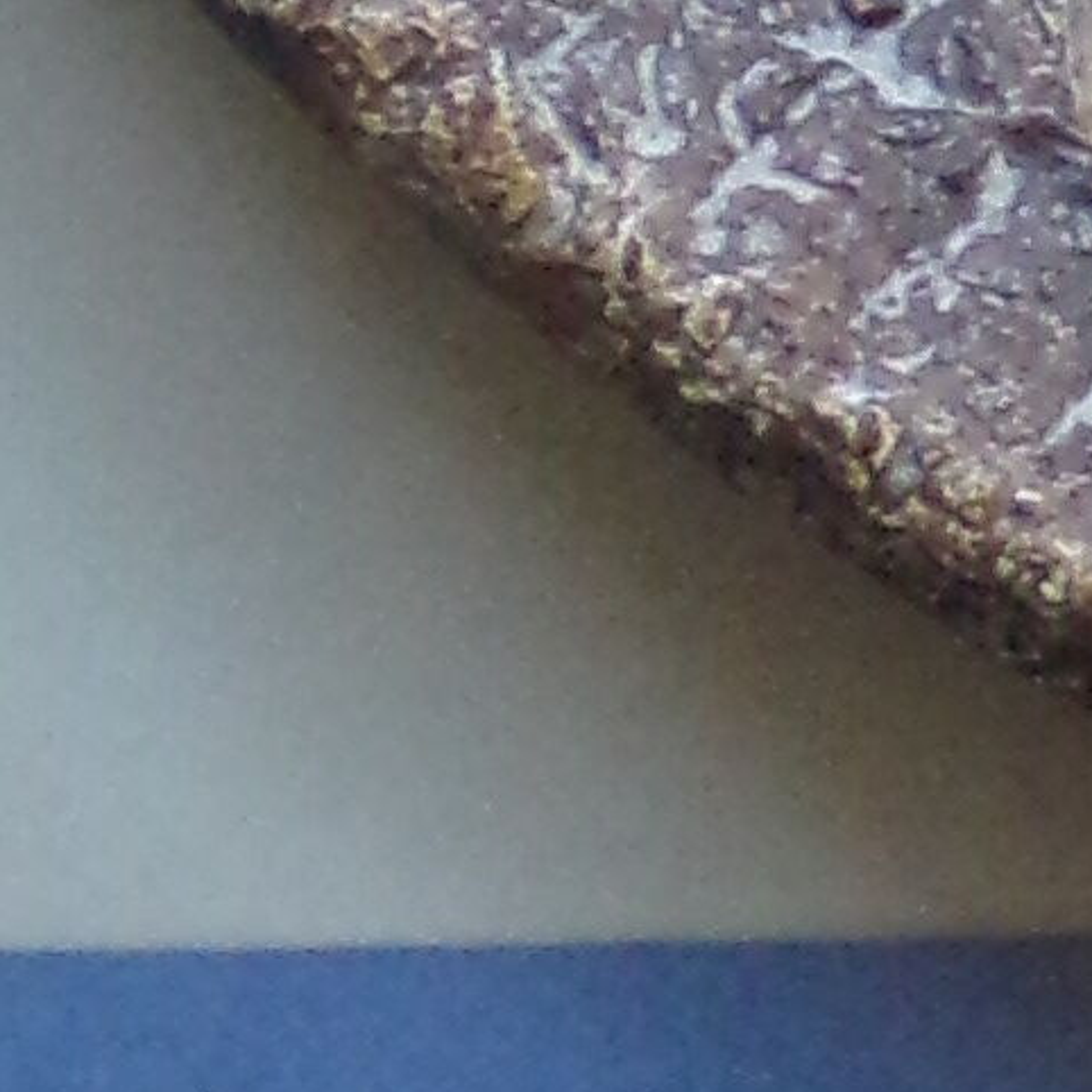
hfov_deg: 3.6
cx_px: 3147
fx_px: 16882
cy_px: -1778
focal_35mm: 473
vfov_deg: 3.6
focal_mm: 10.1
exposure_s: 1/17
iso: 375
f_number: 3.7
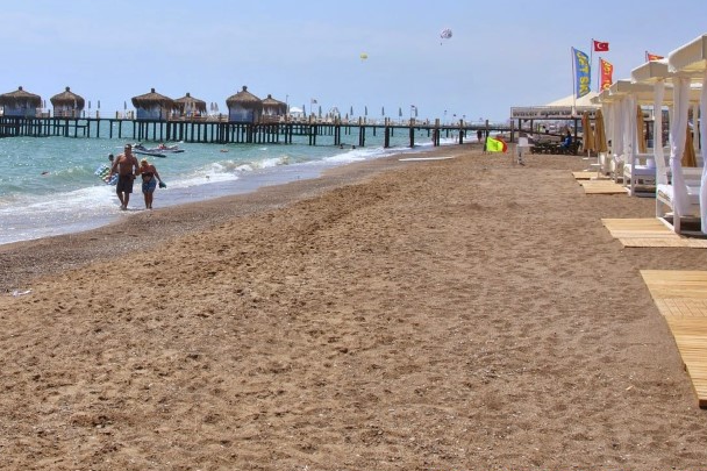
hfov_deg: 38.3
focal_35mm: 51
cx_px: 218
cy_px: 112
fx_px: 1001
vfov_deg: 26.1
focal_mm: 18
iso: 100
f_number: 9
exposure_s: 1/320
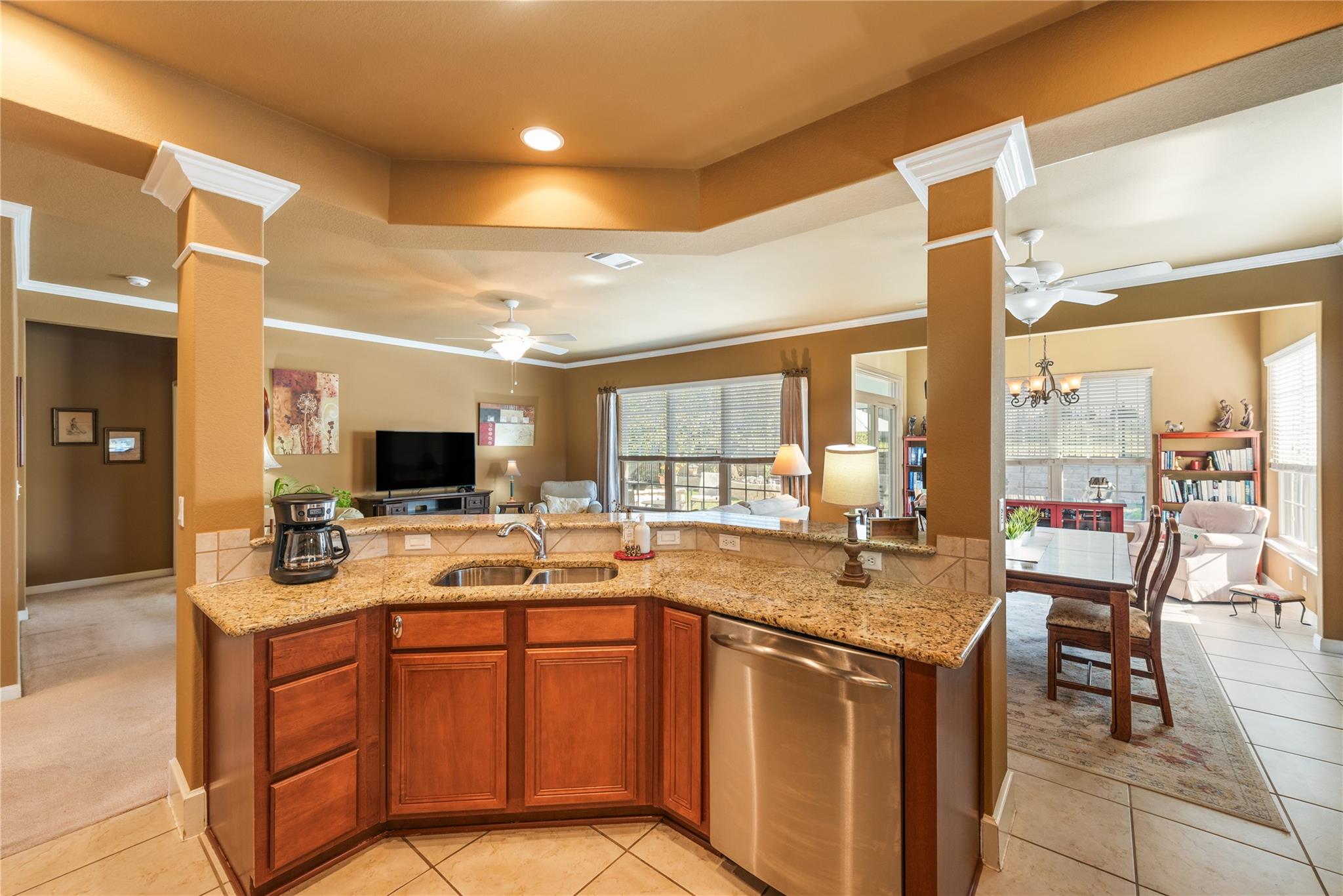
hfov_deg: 104.2
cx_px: 672
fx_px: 522
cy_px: 448
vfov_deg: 81.2
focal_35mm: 14
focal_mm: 14
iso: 400
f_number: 8
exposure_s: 1/15
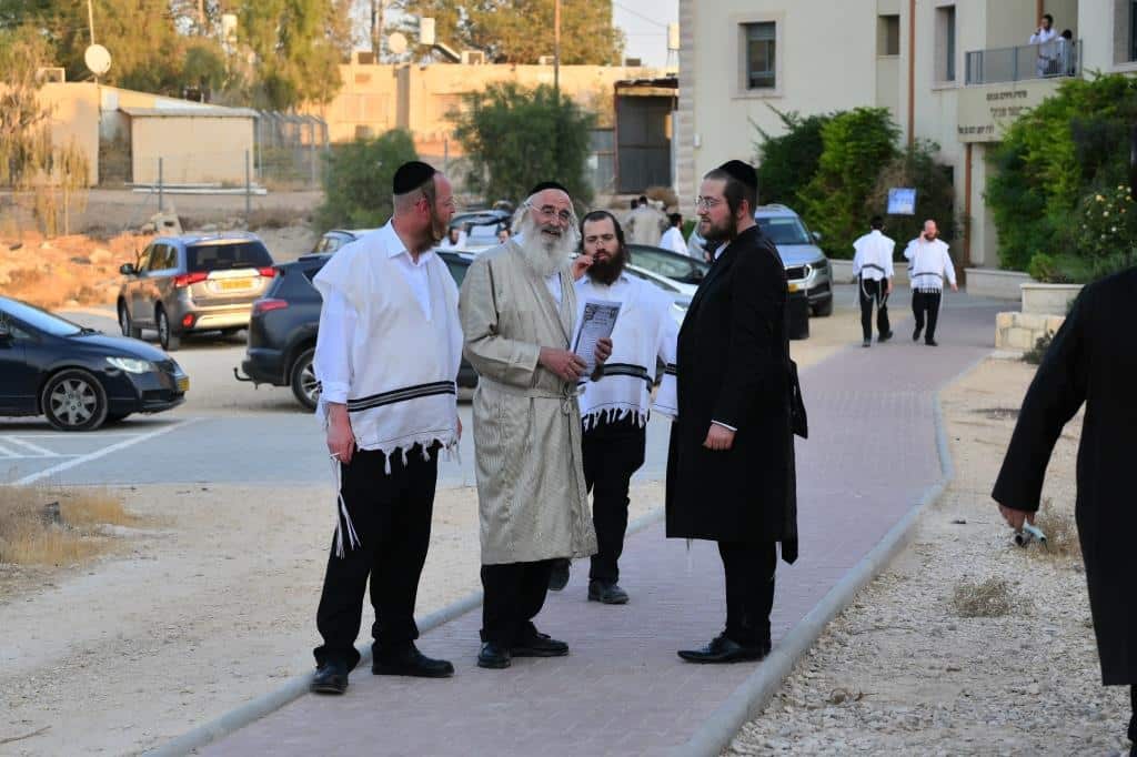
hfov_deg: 24.2
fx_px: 2652
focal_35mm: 84
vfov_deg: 16.3
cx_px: 568
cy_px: 378
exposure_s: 1/800
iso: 125
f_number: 4
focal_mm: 56
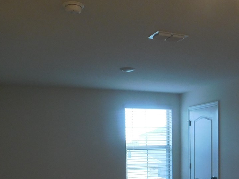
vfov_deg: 27.1
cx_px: 154
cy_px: 176
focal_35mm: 51
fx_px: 352
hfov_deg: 37.2
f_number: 3
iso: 125
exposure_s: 1/50
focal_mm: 4
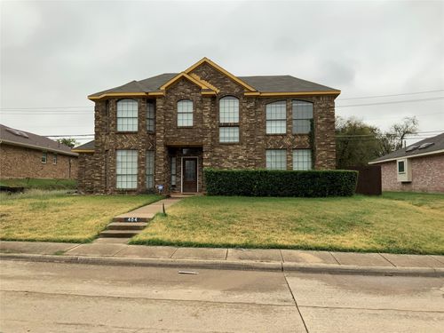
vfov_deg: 48.2
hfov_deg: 61.7
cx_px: 222
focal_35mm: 29
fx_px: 372
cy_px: 166
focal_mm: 3
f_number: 1.8
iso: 16
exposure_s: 1/138
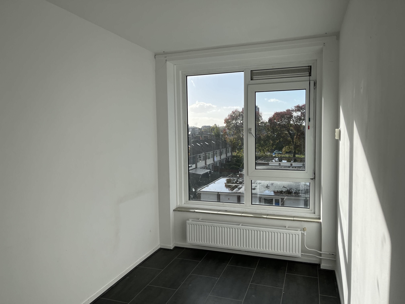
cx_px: 202
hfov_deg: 67.3
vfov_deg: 53.1
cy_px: 152
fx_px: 304
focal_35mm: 26
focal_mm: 5.1
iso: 50
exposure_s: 1/2755
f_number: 1.6
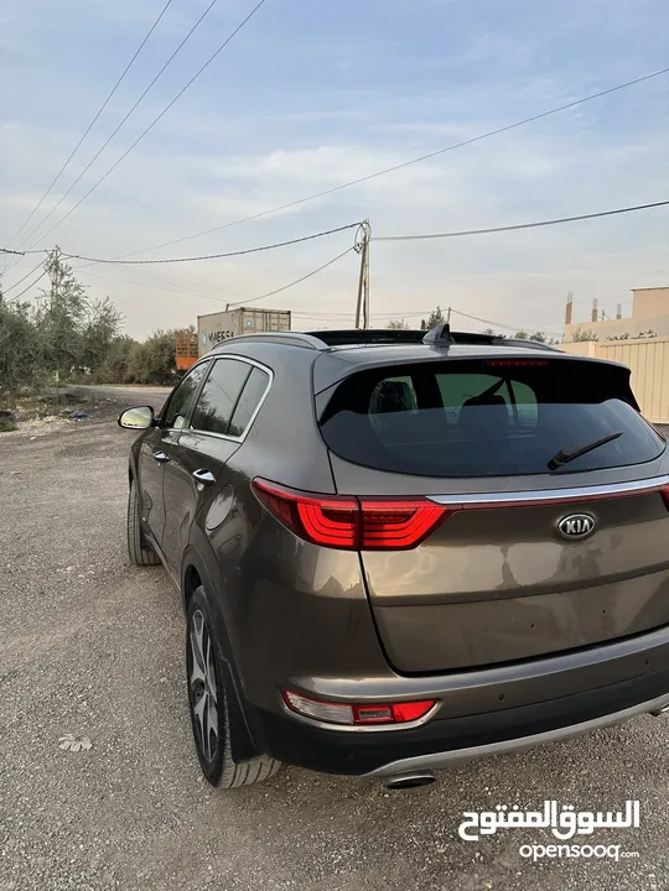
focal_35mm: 24
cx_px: 334
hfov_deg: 56.8
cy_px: 446
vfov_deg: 71.6
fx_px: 618
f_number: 1.78
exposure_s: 1/734
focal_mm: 6.86
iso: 80
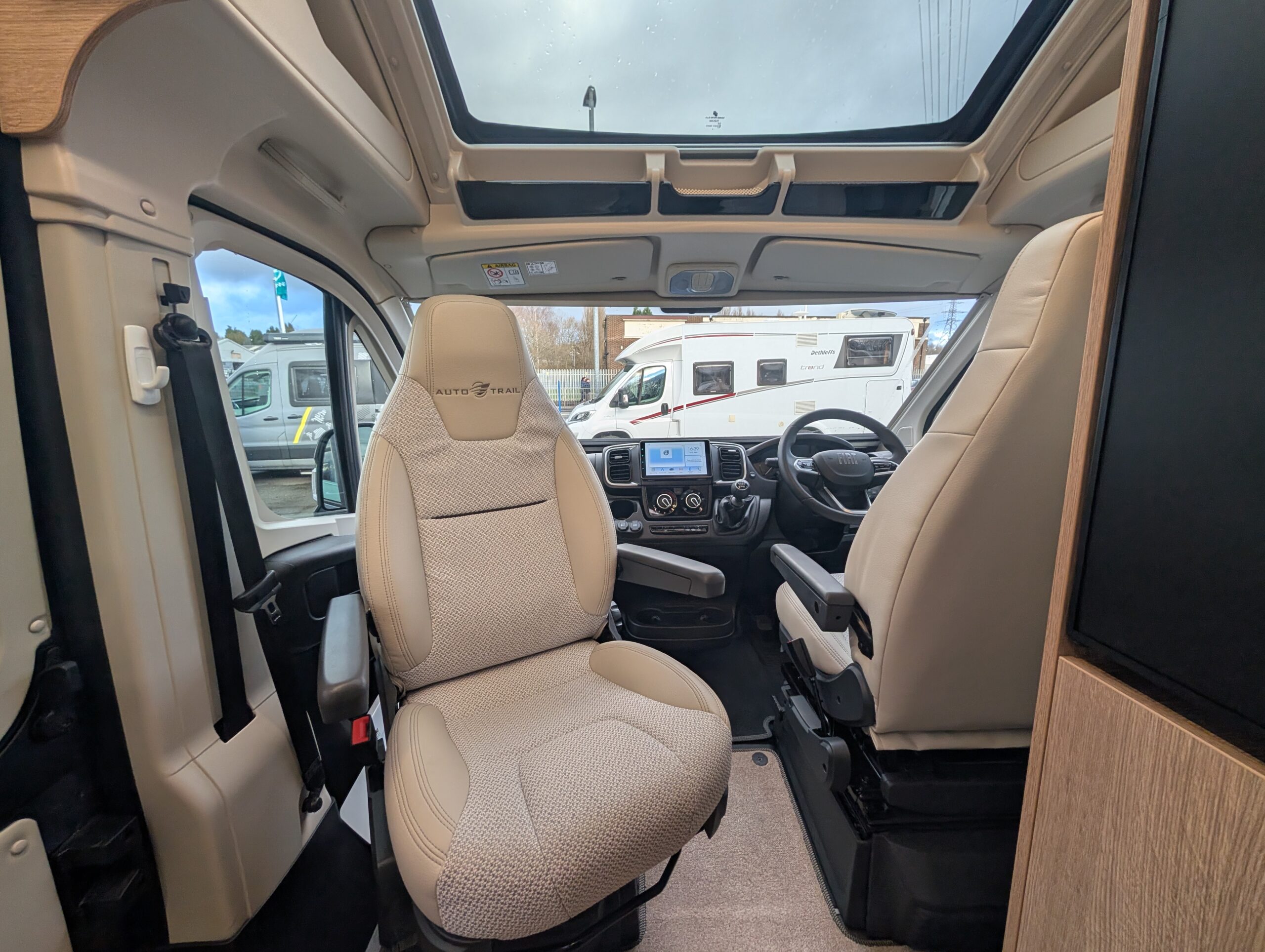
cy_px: 476
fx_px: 439
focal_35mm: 12
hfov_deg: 110.5
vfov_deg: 94.6
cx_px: 632
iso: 62
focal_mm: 2.02
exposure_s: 1/115
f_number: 1.7
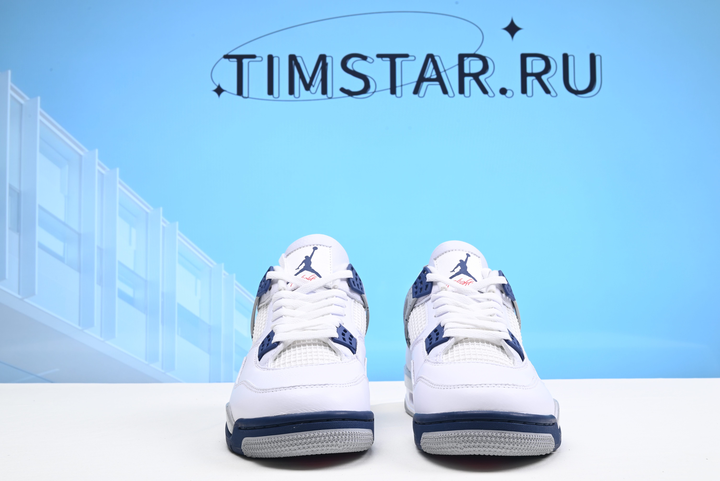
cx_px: 360
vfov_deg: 32.7
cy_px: 240
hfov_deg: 47.4
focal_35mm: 41
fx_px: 820
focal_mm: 41
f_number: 16
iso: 100
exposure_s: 1/2
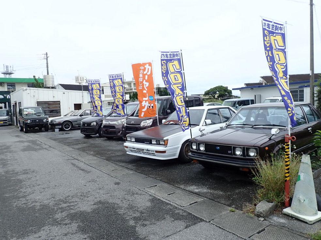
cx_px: 162
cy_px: 120
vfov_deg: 53.0
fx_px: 241
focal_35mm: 26
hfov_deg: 67.3
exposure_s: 1/125
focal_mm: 4.5
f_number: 8
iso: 100
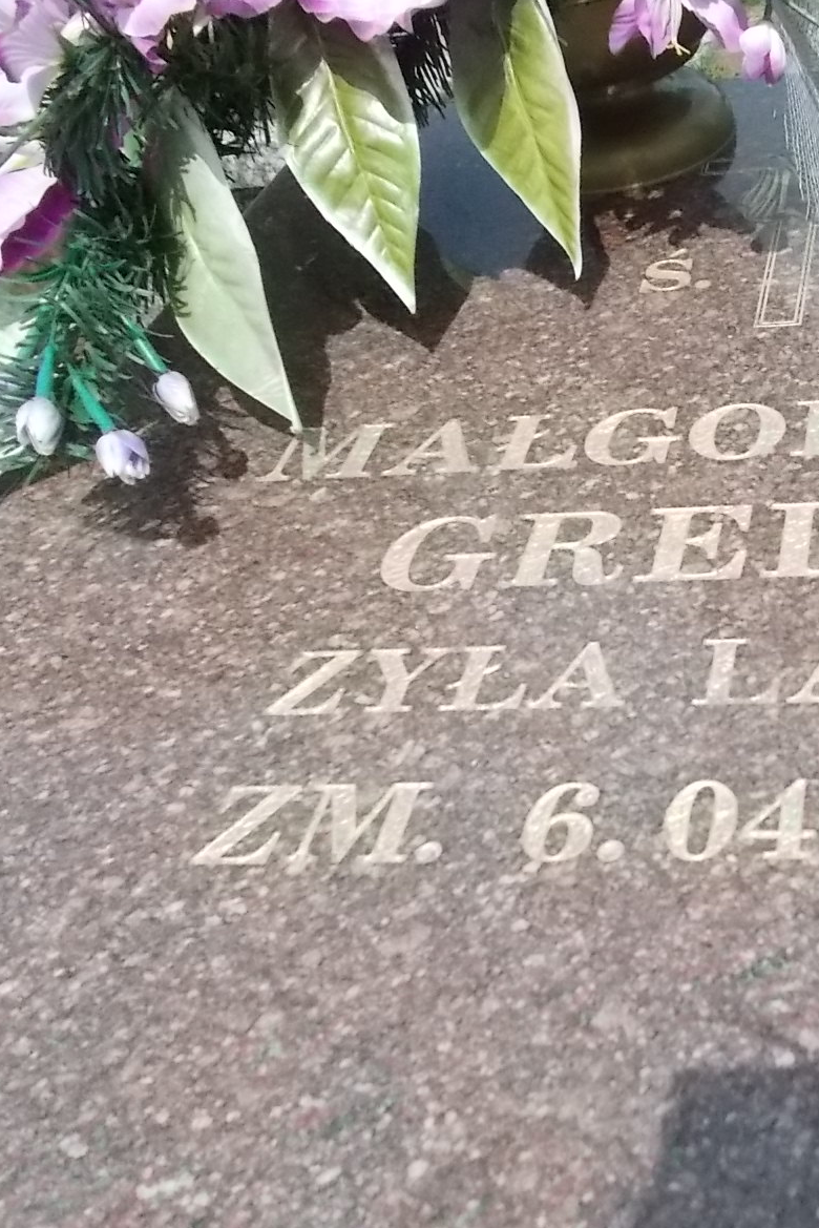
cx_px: 818
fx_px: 1262
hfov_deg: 33.0
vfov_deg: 51.9
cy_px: 603
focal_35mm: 37
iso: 400
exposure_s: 1/800
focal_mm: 4.6
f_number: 8
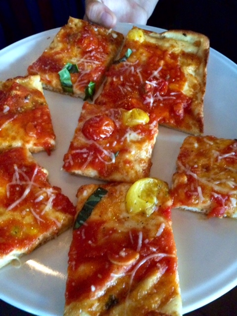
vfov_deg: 61.7
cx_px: 118
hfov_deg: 48.2
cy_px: 158
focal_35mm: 29
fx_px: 265
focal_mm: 4.15
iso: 640
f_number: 2.2
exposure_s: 1/15
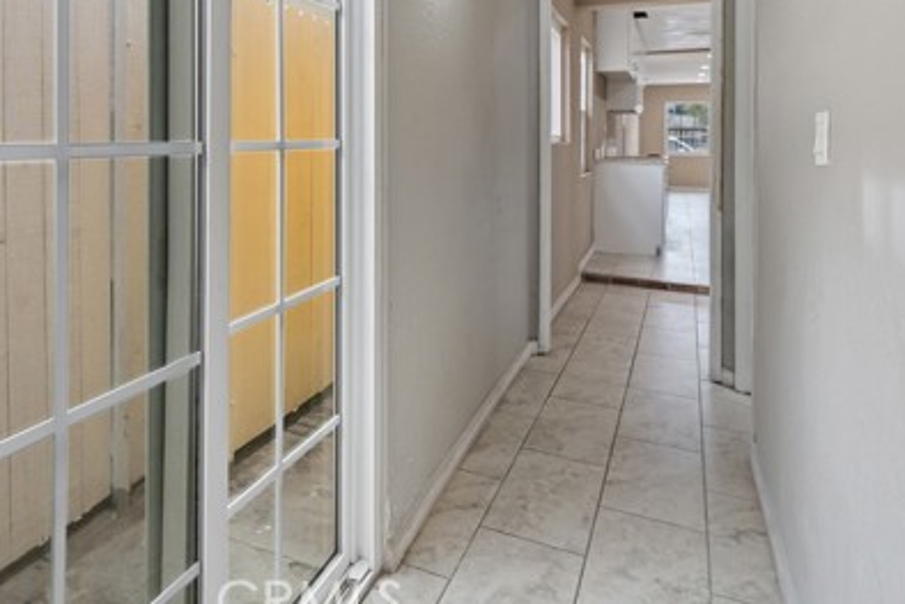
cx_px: 310
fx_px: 654
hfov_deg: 67.7
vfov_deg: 47.5
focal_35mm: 26
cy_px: 144
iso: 800
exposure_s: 1/40
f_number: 4.5
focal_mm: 16
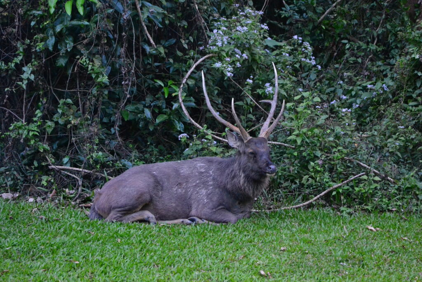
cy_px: 141
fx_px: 967
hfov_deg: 24.6
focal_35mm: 82
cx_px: 211
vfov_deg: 16.6
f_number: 5.6
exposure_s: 1/400
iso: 3200
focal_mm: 55
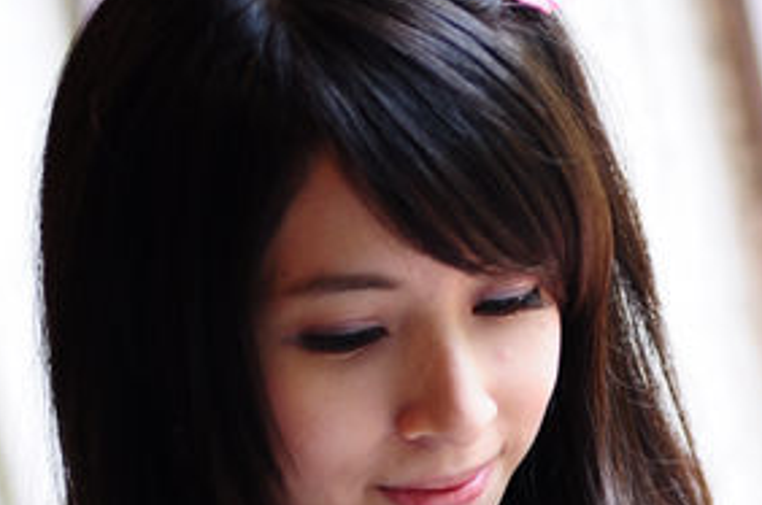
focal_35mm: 186
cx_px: 600
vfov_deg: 7.3
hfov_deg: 11.0
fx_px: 3930
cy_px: 540
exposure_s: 1/50
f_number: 2
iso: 400
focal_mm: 50
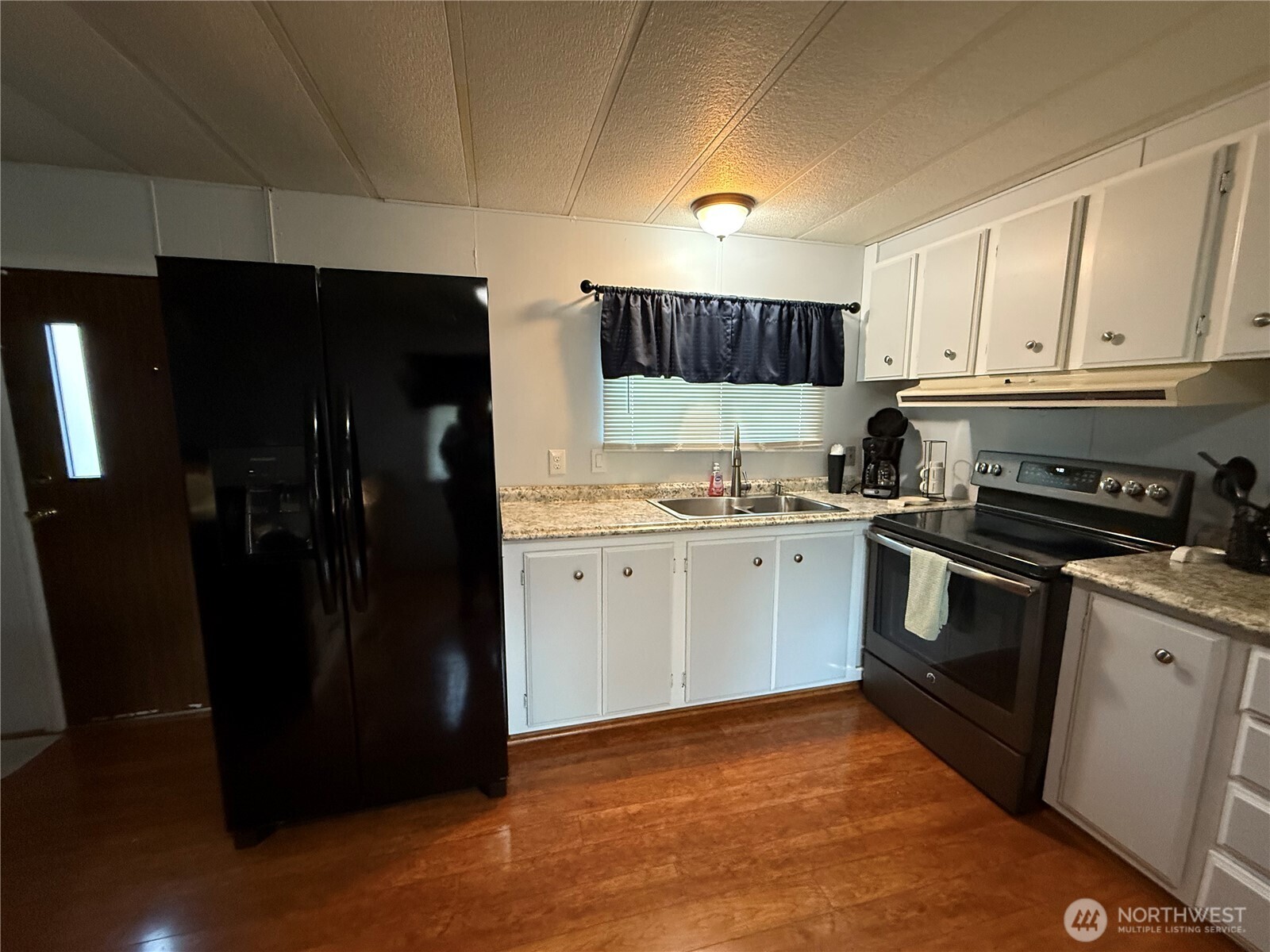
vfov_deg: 85.7
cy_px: 476
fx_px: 514
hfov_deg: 102.1
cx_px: 635
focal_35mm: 14
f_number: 2.2
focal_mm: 2.22
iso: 640
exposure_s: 1/60
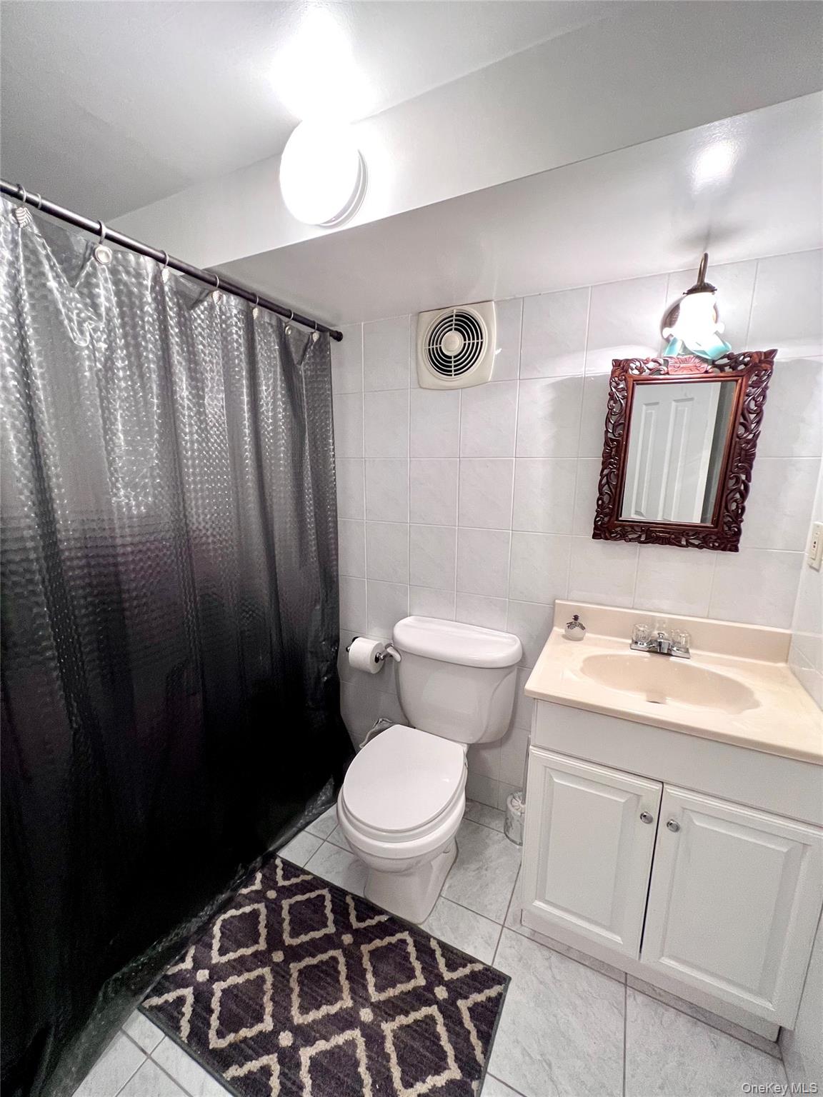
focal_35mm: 13
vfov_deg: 106.2
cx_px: 412
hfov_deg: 89.9
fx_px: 412
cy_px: 548
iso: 200
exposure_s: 1/60
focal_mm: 1.57
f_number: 1.8
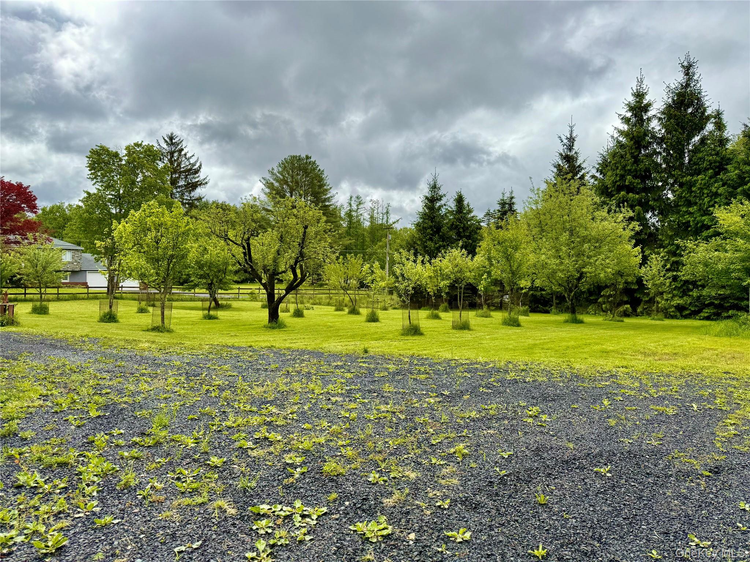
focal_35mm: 24
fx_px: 520
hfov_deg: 71.6
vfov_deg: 56.8
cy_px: 281
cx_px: 375
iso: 80
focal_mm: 6.76
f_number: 1.78
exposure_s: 1/5319
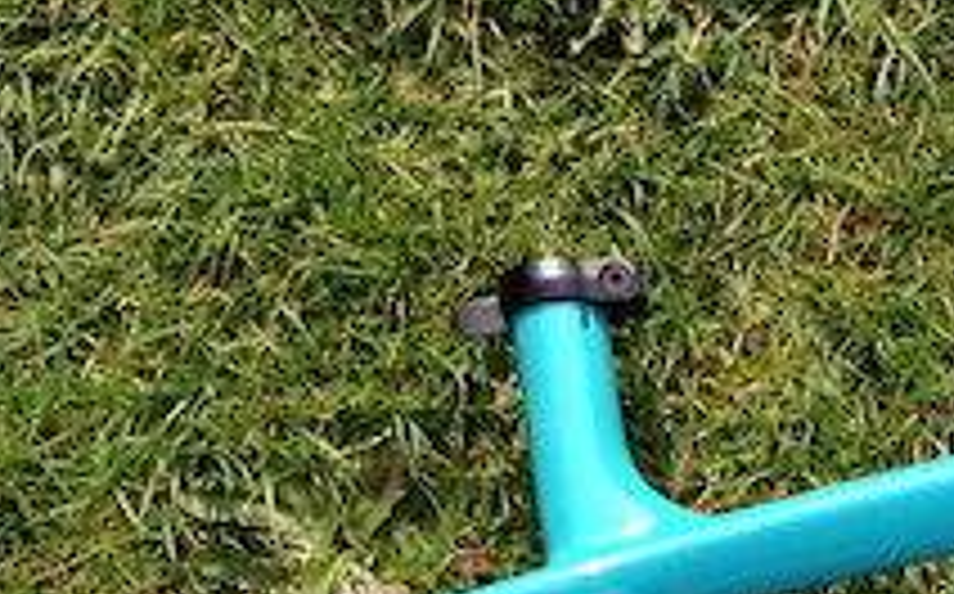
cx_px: 1125
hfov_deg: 15.3
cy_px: 1094
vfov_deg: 9.4
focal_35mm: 132
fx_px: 3428
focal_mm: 4.12
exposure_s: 1/602
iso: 50
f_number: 2.4
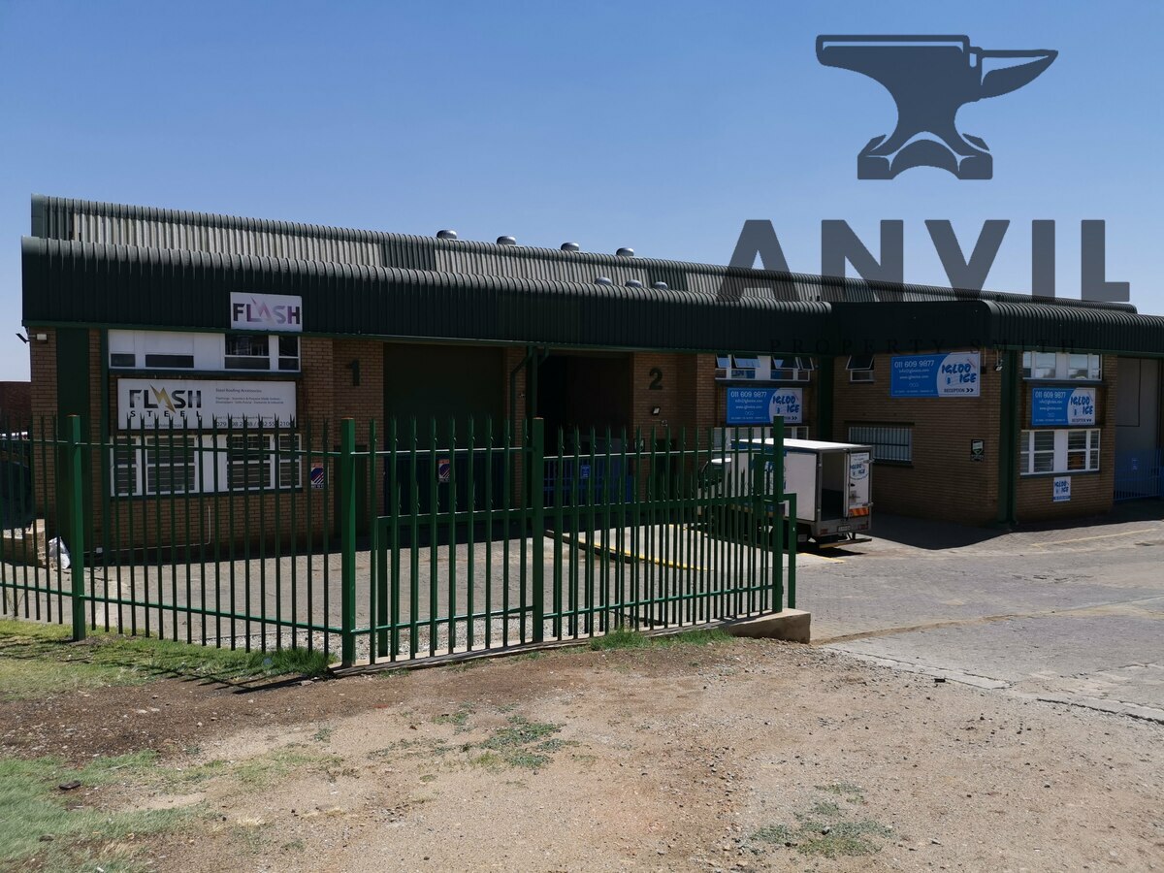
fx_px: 908
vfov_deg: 51.4
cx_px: 582
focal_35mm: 27
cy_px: 436
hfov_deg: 65.3
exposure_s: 1/2506
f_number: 1.8
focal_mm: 5.58
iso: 50
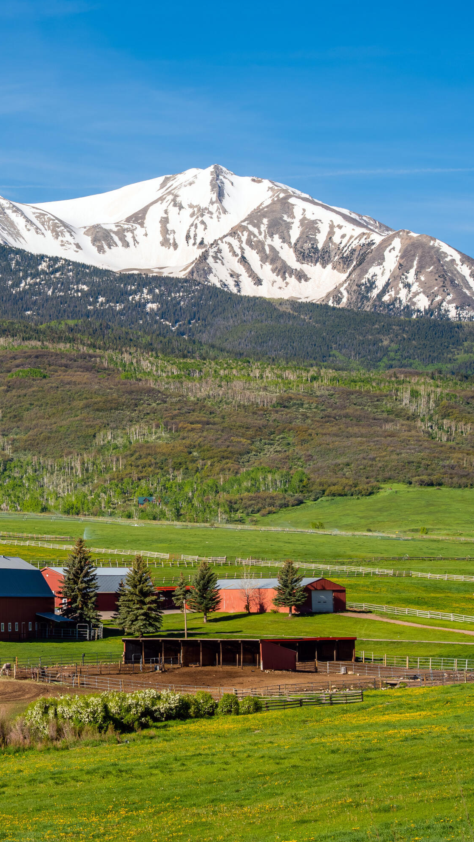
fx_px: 2479
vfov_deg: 19.3
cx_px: -3
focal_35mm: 111
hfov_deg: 10.8
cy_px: 422
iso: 200
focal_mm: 70
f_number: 11
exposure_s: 1/1000
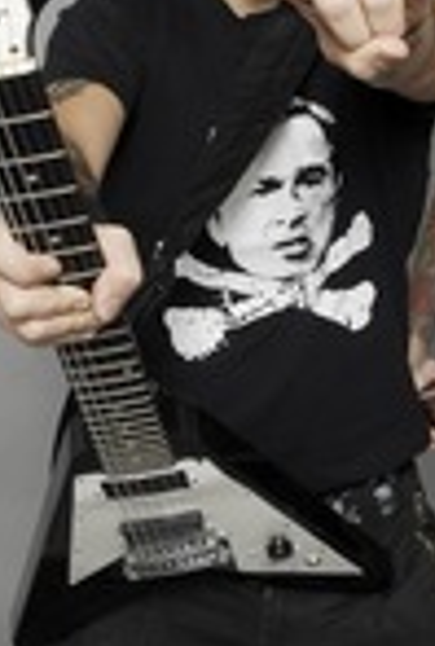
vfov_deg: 29.0
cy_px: 277
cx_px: 312
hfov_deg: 19.7
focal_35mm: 69
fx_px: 1248
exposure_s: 1/60
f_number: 13
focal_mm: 17
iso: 100
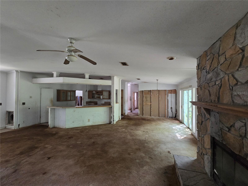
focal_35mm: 13
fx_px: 93
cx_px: 124
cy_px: 93
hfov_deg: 106.2
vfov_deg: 89.9
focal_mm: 2.2
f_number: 2.2
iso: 400
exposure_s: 1/60
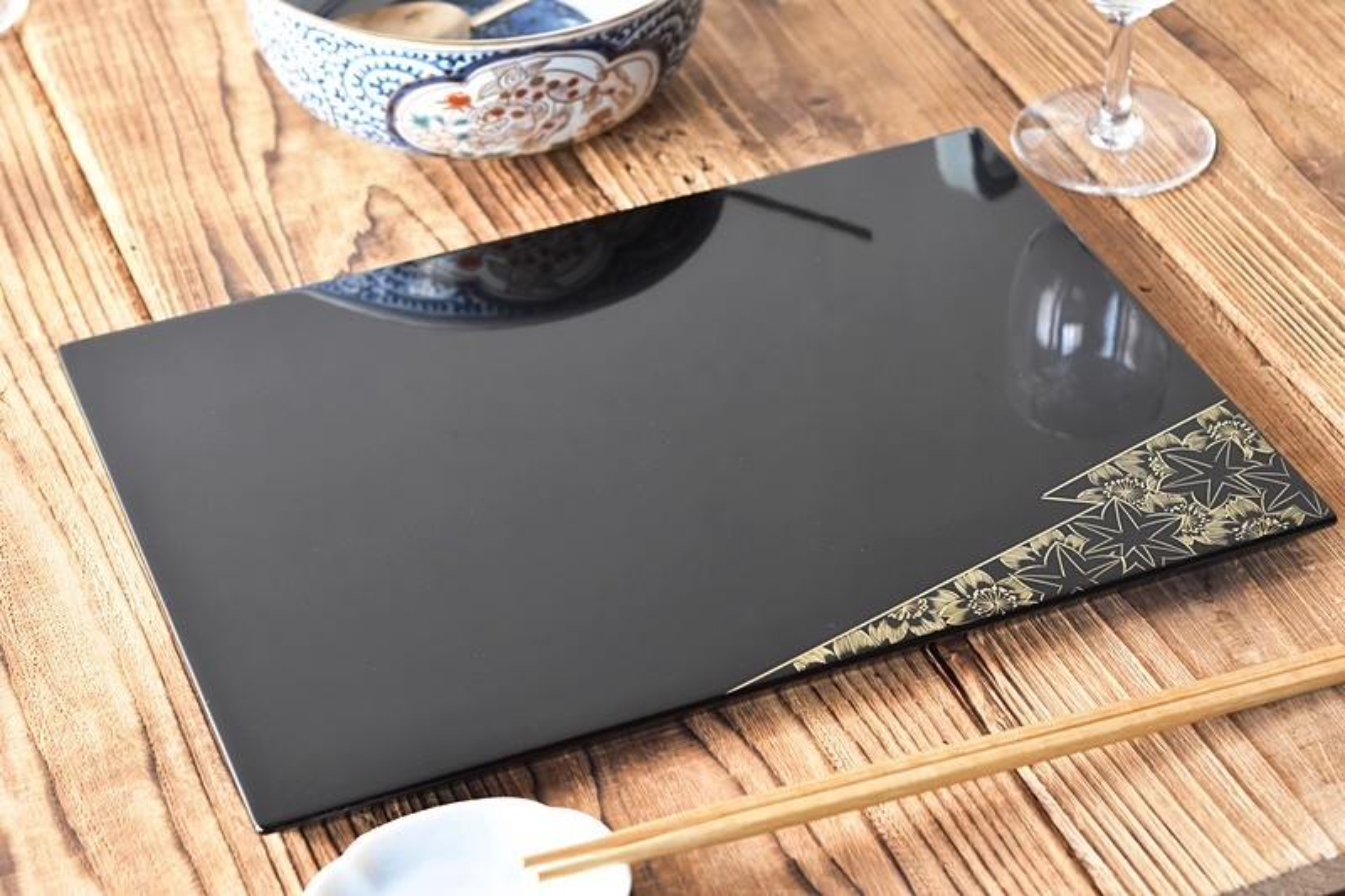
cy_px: 448
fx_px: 3081
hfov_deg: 24.6
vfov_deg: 16.5
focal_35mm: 82
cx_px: 672
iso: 800
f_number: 6.3
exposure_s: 1/2.5
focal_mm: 55
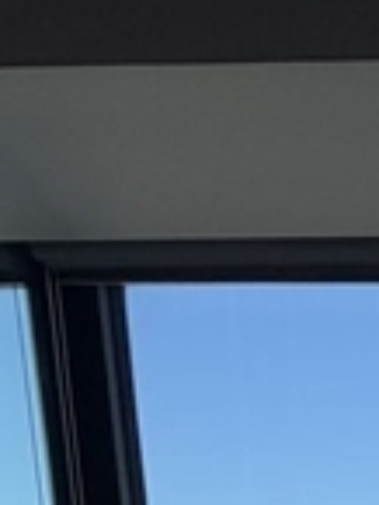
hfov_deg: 13.3
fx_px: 1079
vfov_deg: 20.1
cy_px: 874
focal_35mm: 74
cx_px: 963
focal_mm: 2.22
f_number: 2.2
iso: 40
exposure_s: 1/770
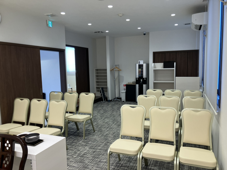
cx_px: 114
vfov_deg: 49.7
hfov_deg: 63.4
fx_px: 184
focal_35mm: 28
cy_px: 85
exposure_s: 1/120
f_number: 1.8
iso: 64
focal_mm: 3.99
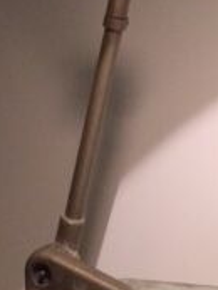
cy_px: -15
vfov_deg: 17.8
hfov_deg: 13.8
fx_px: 897
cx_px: 129
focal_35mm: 107
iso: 320
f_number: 2.2
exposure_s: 1/33
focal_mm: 4.15
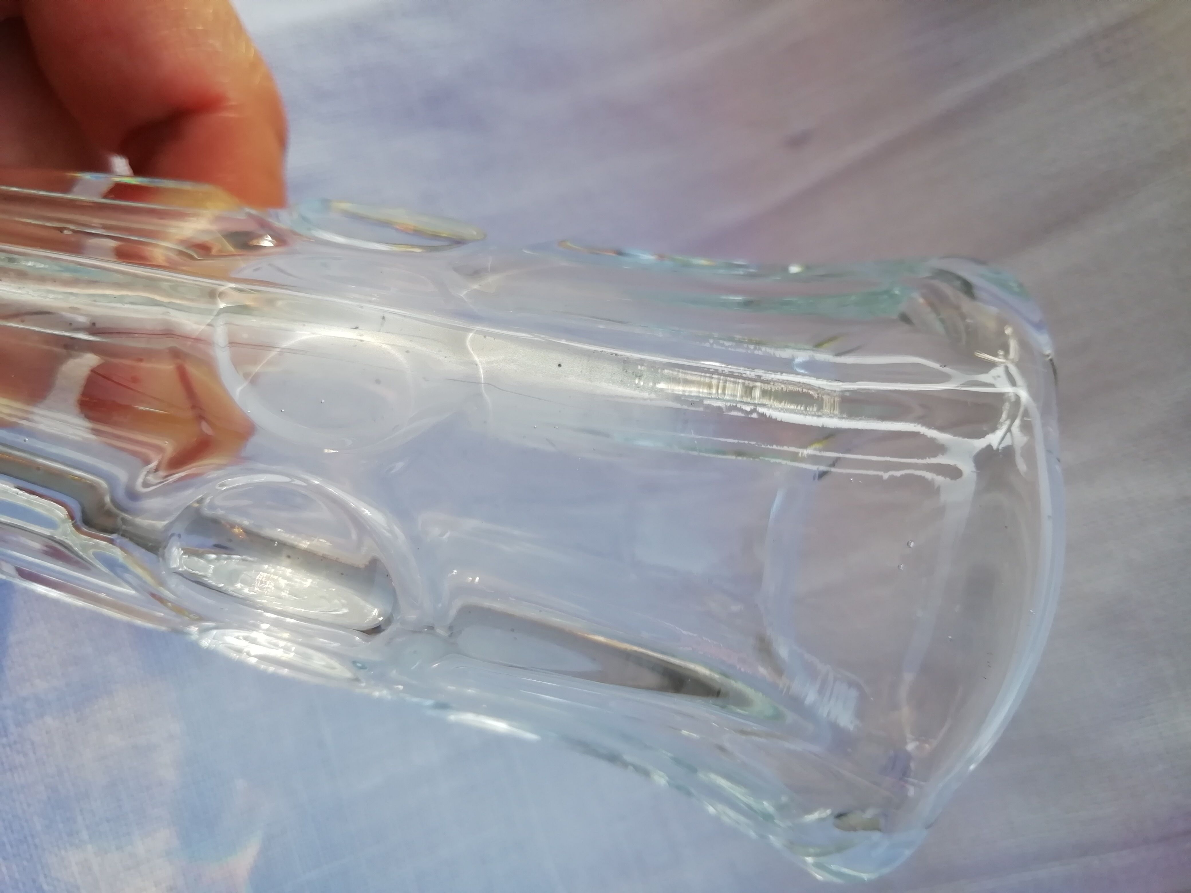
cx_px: 596
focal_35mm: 26
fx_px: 895
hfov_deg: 67.3
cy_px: 446
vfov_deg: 53.1
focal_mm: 3.21
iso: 50
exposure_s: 1/130
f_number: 2.2
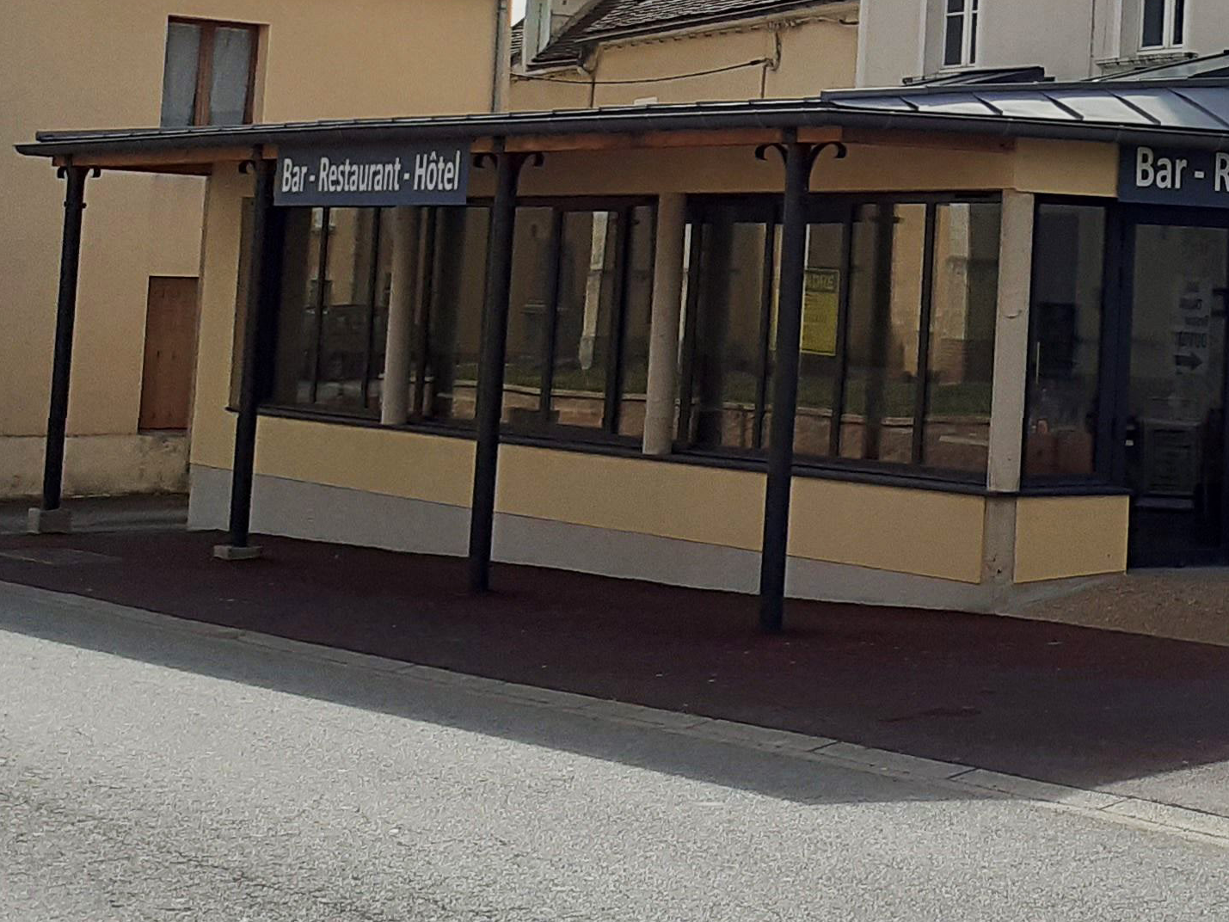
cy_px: -12
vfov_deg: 18.4
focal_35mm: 78
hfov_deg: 23.8
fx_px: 2770
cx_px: 1264
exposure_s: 1/4032
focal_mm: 3.6
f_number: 1.9
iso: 40
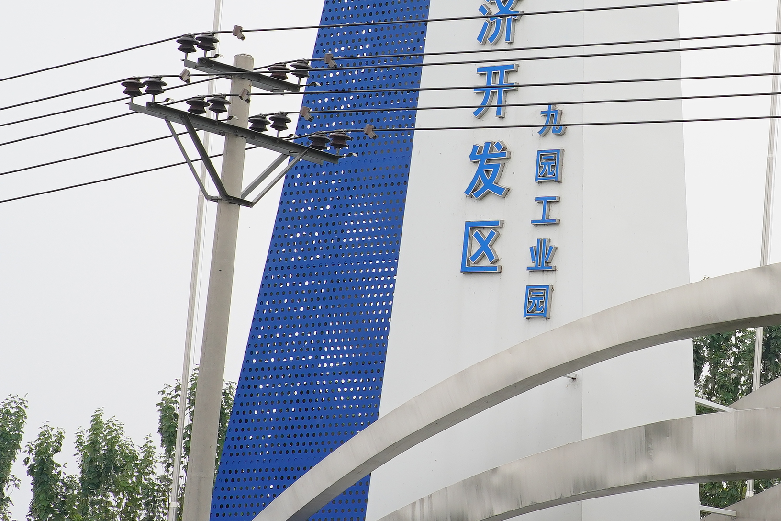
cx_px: 657
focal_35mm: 205
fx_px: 4447
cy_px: 72
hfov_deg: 10.0
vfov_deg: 6.7
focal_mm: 85
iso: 320
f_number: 16
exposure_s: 1/100
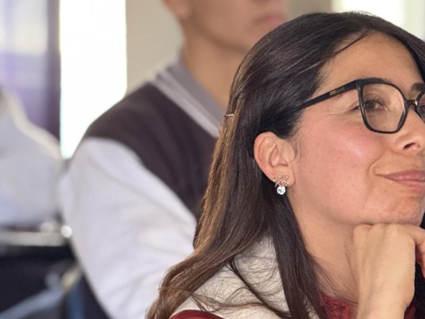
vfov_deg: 5.1
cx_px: 337
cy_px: 187
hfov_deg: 6.8
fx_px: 3585
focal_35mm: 292
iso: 500
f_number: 2.8
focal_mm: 15.66
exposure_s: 1/40
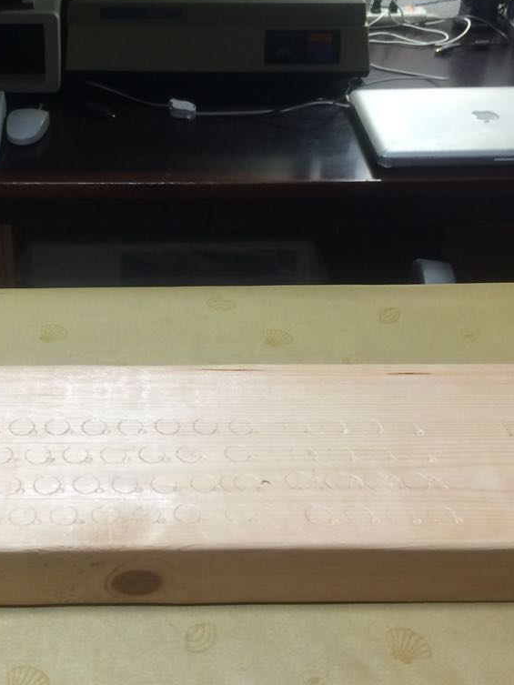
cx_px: 122
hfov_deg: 28.1
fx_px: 1009
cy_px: 292
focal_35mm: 51
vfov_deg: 37.4
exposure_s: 1/30
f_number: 2.2
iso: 80
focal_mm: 4.12
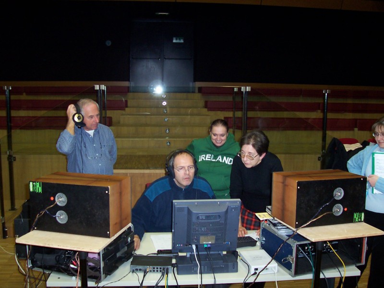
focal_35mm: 37
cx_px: 192
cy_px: 144
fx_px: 410
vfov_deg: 38.7
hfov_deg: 50.1
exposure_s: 1/60
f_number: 2.8
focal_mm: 5.6
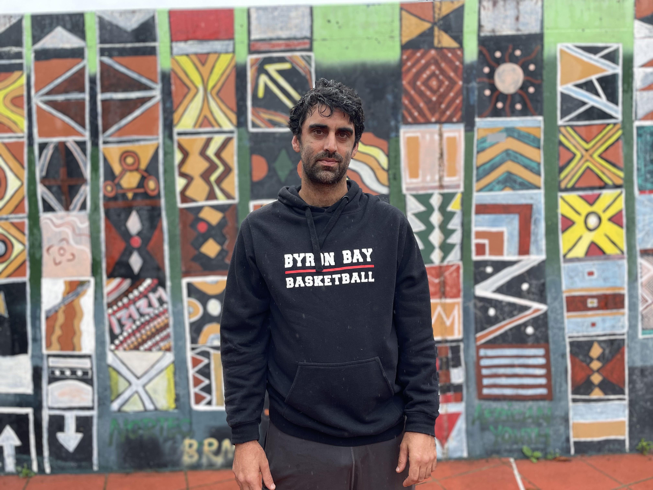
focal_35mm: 26
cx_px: 326
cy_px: 245
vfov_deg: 53.1
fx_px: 490
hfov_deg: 67.3
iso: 50
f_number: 1.6
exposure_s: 1/769
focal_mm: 4.2
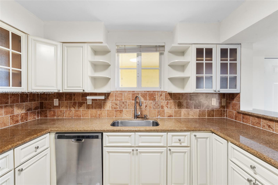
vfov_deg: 73.7
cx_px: 139
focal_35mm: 16
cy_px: 92
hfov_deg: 96.7
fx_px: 124
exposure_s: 1/1.67
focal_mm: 16
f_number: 11
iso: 250
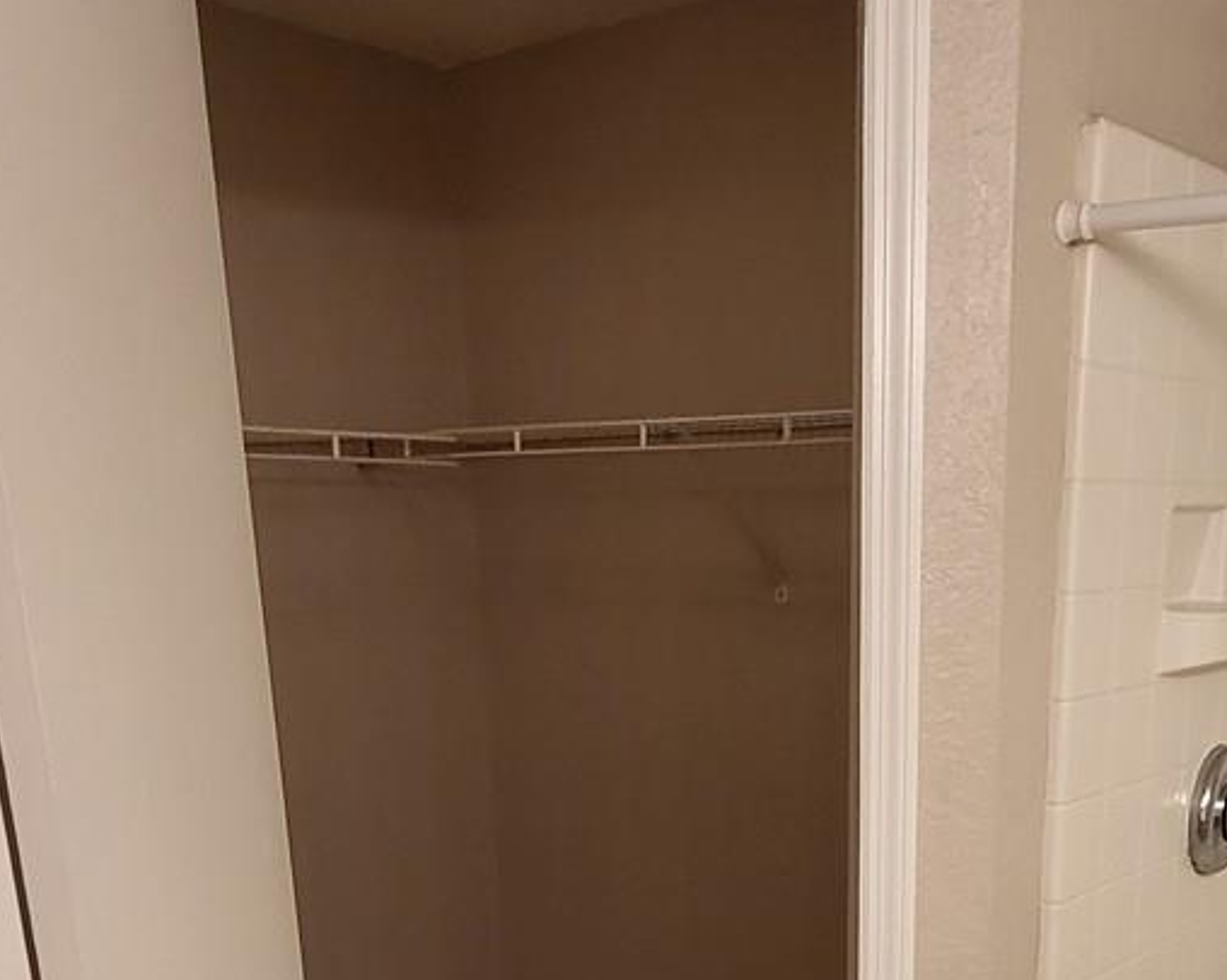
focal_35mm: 40
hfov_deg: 45.6
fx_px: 1452
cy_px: 1011
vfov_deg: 33.6
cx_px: 737
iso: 160
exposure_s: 1/60
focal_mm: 1.74
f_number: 2.2
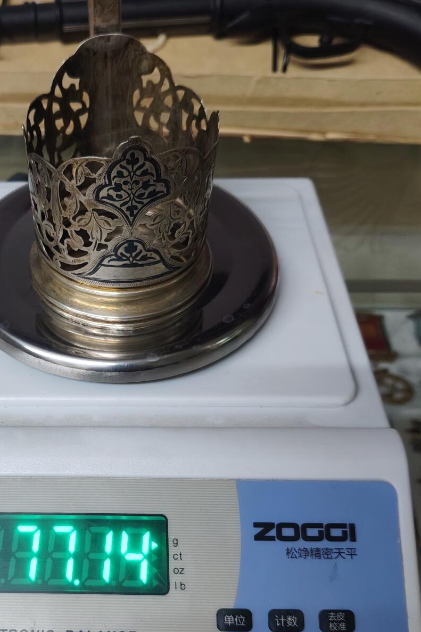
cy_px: 389
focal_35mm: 41
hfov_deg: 31.7
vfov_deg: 47.1
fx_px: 719
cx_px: 78
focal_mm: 4.84
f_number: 1.88
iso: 1602
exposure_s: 1/120
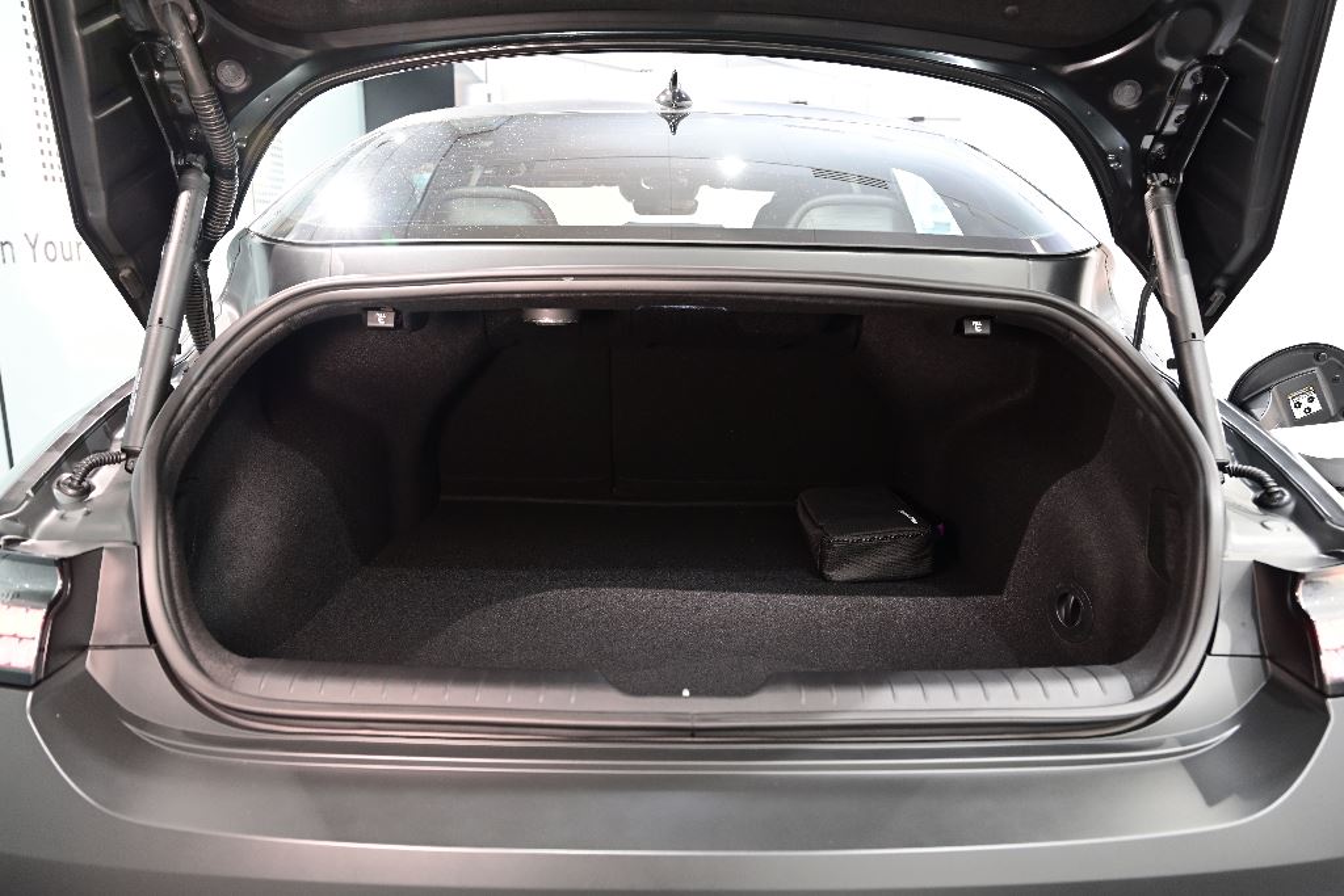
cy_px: 448
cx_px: 672
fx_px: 896
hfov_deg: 73.7
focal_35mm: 24
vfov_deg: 53.1
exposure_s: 1/25
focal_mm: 24
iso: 1000
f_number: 4
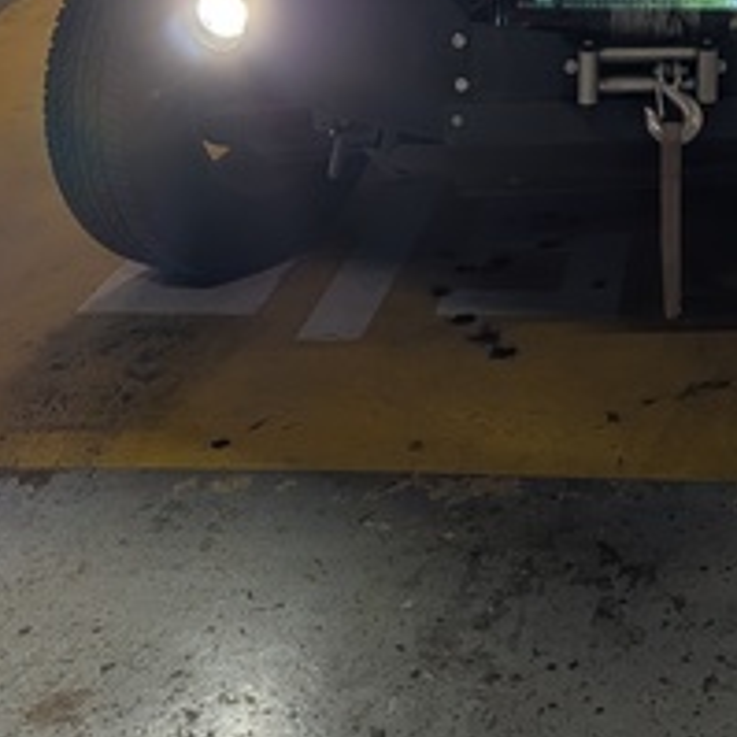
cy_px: -315
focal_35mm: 64
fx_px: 1542
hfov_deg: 26.0
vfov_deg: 22.8
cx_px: 670
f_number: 1.68
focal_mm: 6.9
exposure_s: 1/241
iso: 23
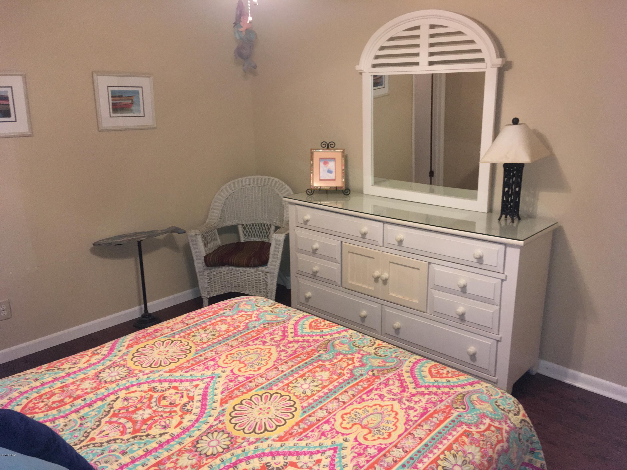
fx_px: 525
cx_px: 314
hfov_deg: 61.7
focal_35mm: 29
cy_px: 235
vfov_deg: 48.2
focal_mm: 4.15
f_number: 2.2
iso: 125
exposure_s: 1/24
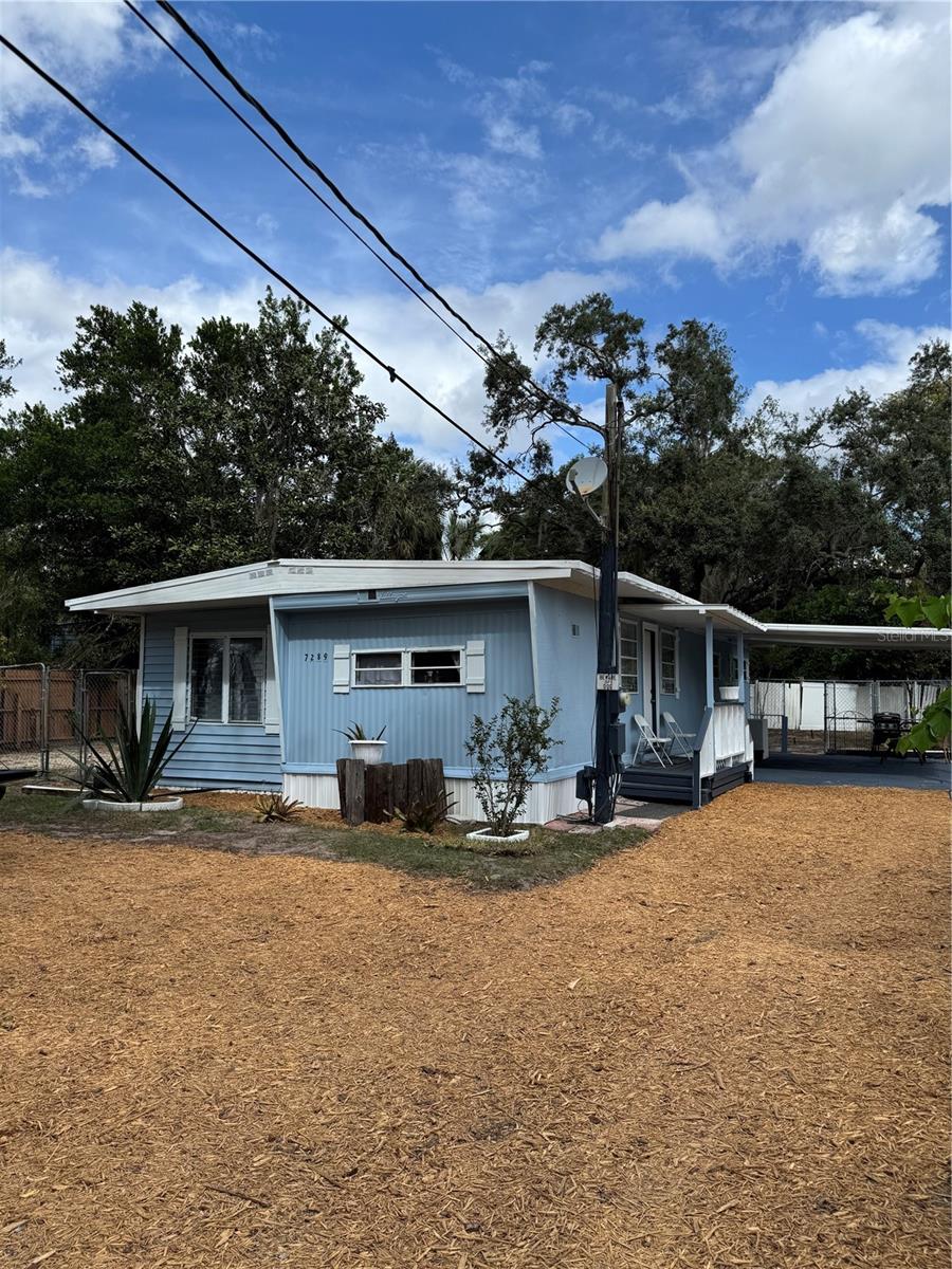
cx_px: 476
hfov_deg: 56.8
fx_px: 880
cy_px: 634
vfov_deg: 71.6
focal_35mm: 24
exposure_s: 1/4049
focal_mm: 6.76
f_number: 1.78
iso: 80
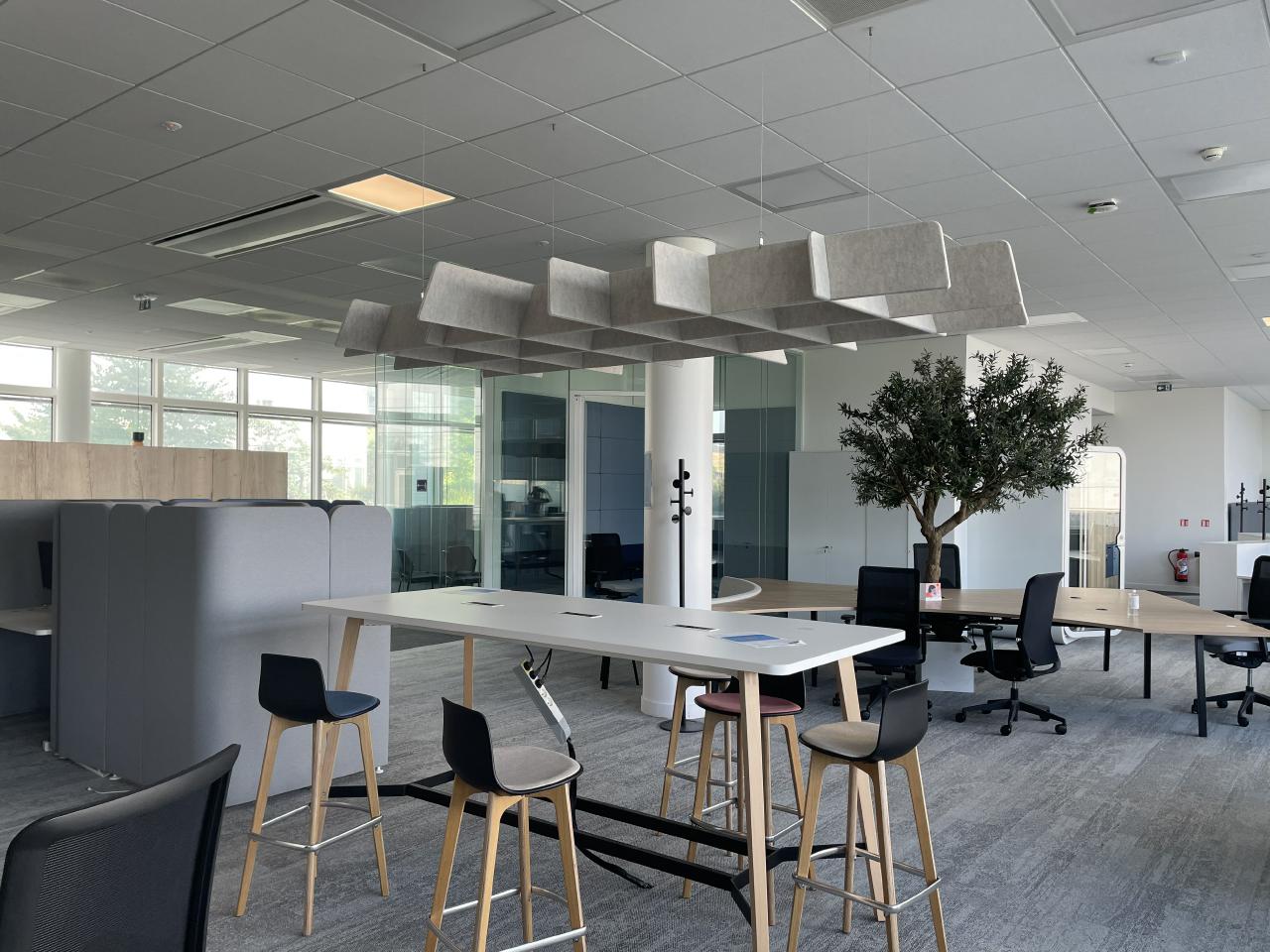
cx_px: 635
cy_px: 476
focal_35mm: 26
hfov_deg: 67.3
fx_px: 954
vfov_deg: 53.1
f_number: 1.6
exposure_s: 1/100
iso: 64
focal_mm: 4.2
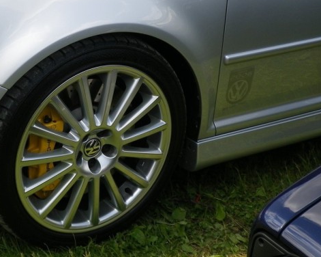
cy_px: 79
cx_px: 72
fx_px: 740
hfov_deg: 24.1
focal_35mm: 78
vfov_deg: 19.6
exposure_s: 1/200
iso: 80
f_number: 4.6
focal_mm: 8.5
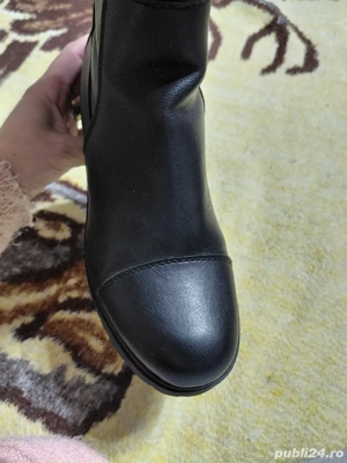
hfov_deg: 54.9
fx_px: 334
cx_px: 174
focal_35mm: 25
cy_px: 232
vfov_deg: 69.4
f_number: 1.8
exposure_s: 1/50.3
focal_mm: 4.69
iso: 250
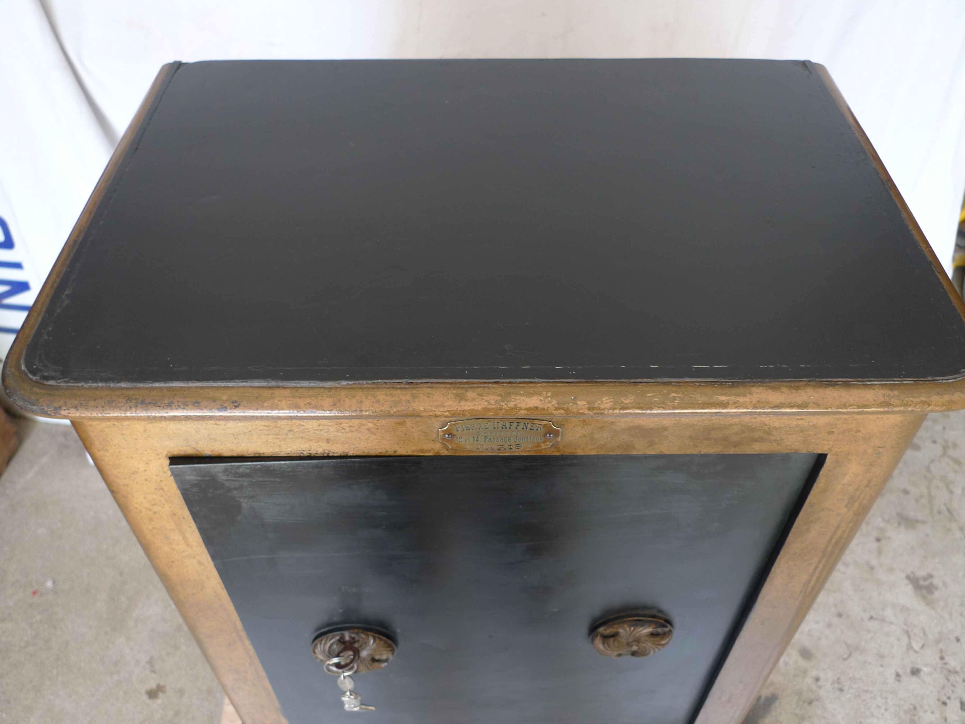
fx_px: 836
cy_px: 362
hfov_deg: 60.0
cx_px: 482
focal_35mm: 30
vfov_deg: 46.8
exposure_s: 1/40
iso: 80
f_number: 2.2
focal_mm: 6.3
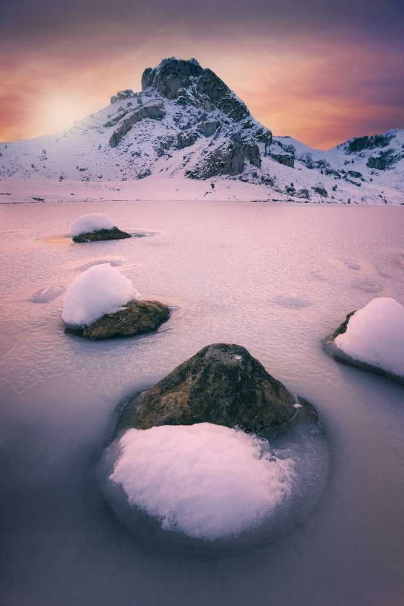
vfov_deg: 93.3
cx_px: 202
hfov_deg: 70.5
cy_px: 303
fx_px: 286
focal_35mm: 17
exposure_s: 1/1.25
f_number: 11
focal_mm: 17
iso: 50
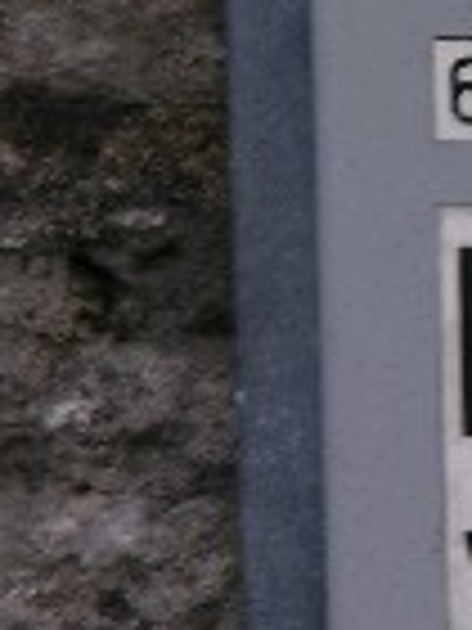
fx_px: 21417
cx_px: 679
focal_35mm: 1178
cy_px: 236
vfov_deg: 1.7
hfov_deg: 1.3
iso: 50
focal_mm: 71.2
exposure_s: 1/104
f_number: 5.3
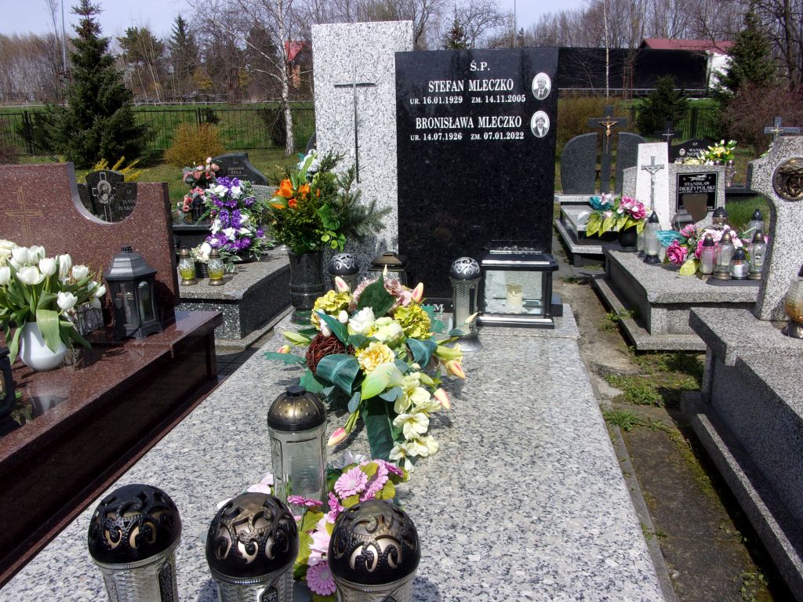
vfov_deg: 49.7
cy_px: 301
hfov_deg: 63.4
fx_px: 650
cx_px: 402
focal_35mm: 28
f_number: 10.8
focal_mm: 5.1
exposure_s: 1/120
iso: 80
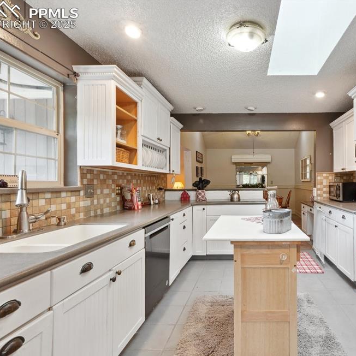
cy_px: 185
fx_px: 233
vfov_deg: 74.8
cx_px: 248
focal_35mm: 20
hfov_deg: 71.7
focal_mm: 10
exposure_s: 1/4
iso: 400
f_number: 9
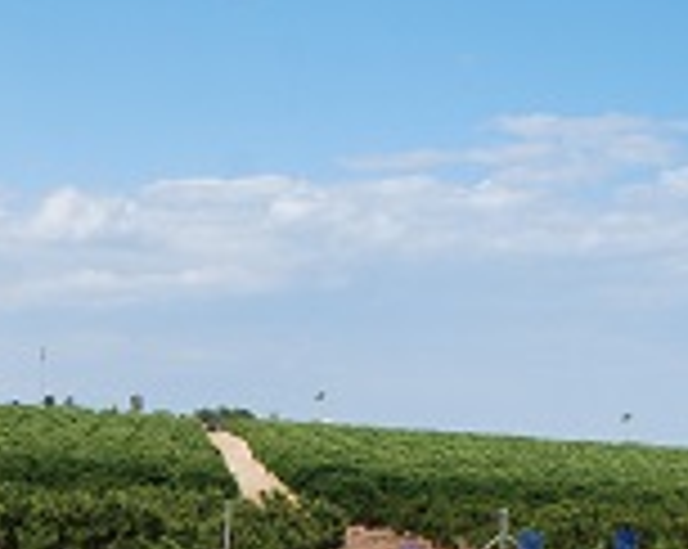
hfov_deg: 20.4
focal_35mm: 90
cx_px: -54
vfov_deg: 16.4
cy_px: 655
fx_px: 1830
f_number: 8
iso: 100
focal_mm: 18
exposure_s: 1/250
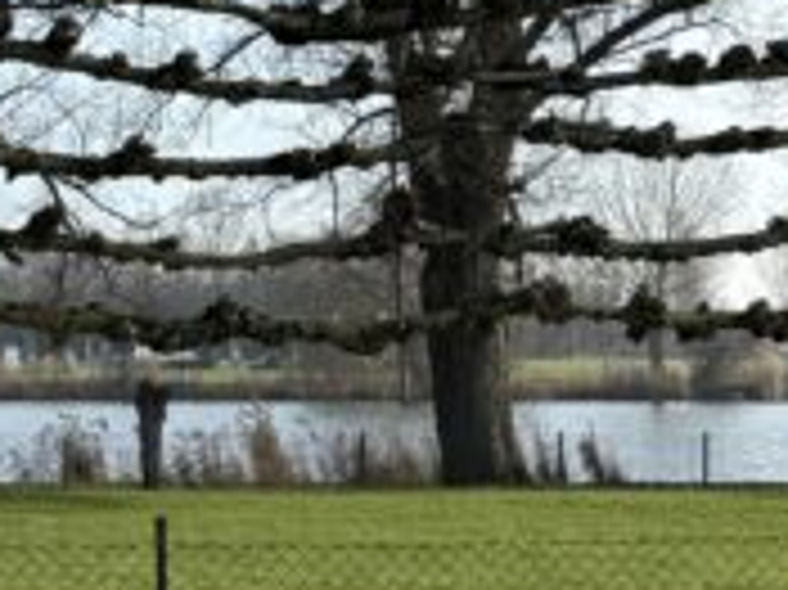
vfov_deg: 15.4
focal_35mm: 96
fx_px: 2184
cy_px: 394
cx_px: -599
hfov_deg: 17.1
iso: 80
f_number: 1.78
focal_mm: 6.76
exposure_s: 1/1770
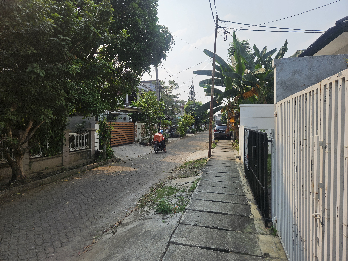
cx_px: 174
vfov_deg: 58.9
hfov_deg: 73.9
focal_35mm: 23
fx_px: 231
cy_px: 130
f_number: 1.8
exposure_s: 1/1559
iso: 25
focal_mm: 5.4
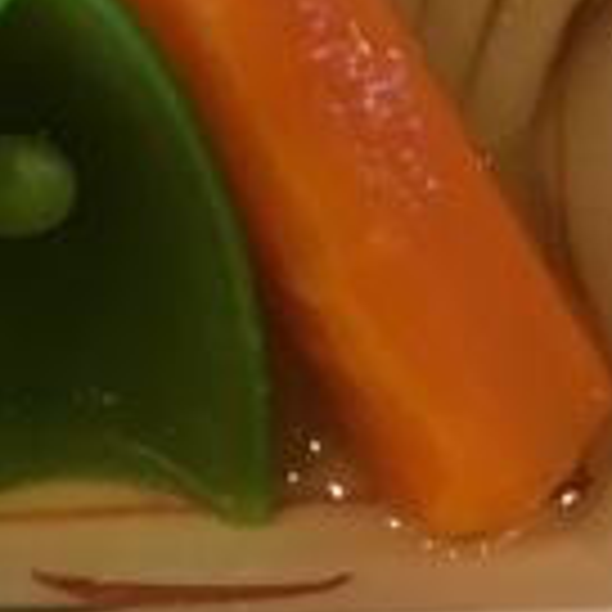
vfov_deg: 10.4
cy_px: -711
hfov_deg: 11.3
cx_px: 788
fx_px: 3020
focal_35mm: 151
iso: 200
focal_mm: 4.15
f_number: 2.2
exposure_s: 1/24
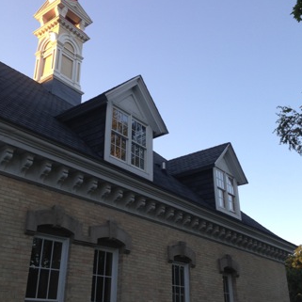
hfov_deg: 41.9
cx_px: 151
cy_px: 151
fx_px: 395
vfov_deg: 41.9
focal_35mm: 40
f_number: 2.4
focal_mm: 4.12
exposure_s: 1/161
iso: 50
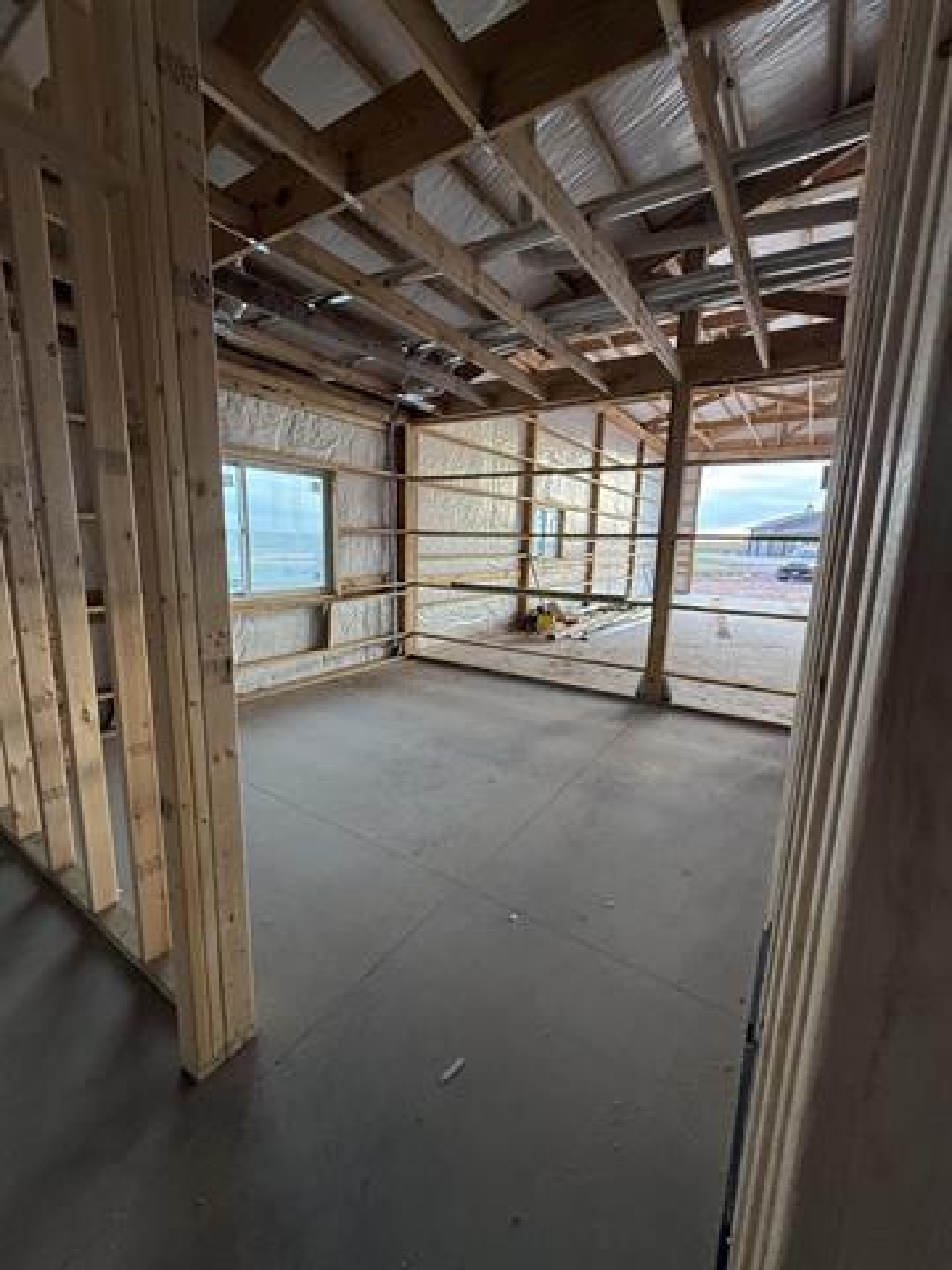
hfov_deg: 85.7
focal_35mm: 14
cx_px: 476
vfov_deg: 102.1
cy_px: 635
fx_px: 513
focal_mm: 2.22
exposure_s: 1/99
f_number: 2.2
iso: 200
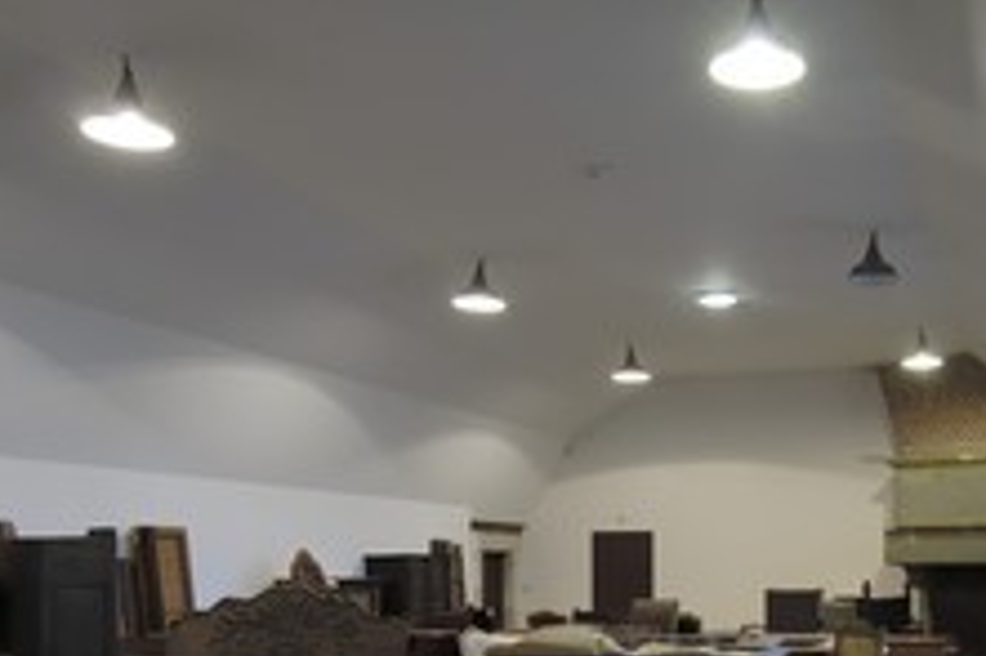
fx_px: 1176
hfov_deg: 43.9
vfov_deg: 30.2
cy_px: 553
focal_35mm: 43
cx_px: 747
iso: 100
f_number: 10
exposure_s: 1
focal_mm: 15
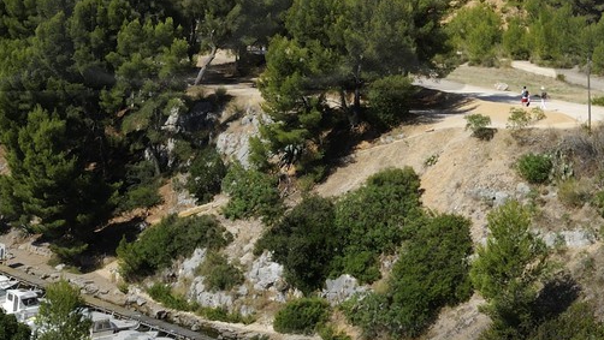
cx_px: 326
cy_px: -105
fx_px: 1442
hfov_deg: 23.6
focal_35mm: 90
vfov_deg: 13.0
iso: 200
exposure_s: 1/200
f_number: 11
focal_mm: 27
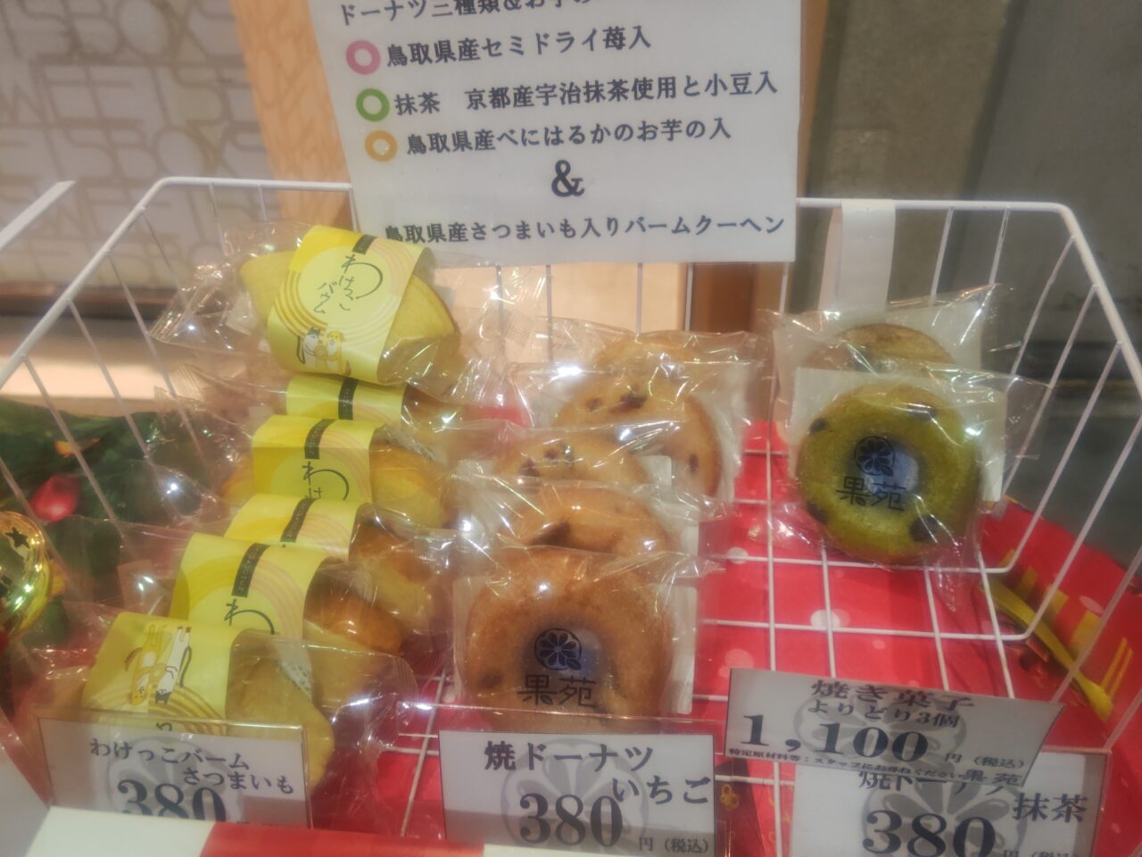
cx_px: 571
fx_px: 759
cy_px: 428
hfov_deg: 73.9
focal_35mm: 23
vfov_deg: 58.9
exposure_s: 1/100
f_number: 1.9
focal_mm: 5.56
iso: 185
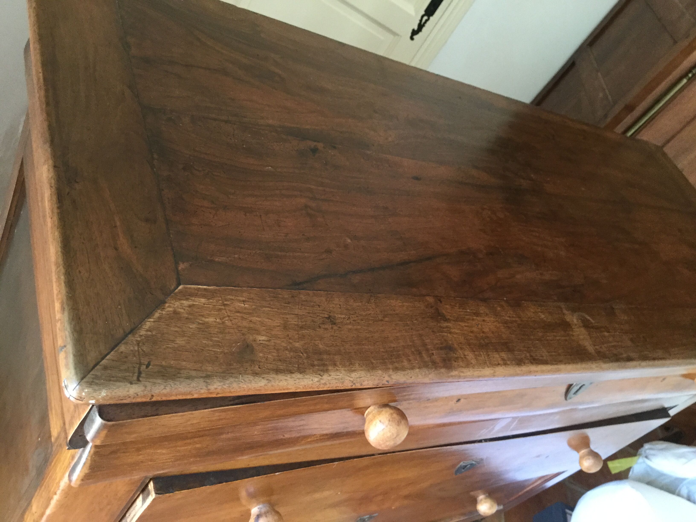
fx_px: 623
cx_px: 348
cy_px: 261
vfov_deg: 45.4
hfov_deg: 58.4
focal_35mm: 31
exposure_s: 1/33
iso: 200
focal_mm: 3.3
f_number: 2.4
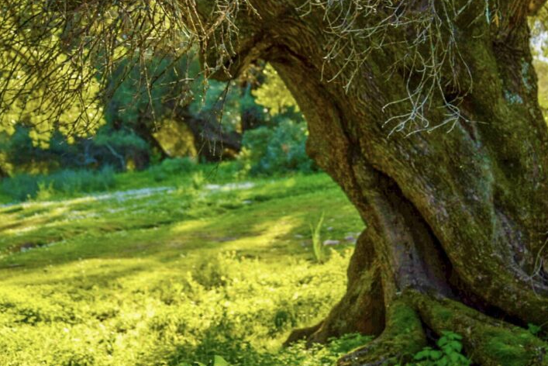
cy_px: 169
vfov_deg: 14.0
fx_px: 1488
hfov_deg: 20.8
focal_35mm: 98
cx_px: 384
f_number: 7.1
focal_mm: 45
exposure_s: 1/160
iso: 100
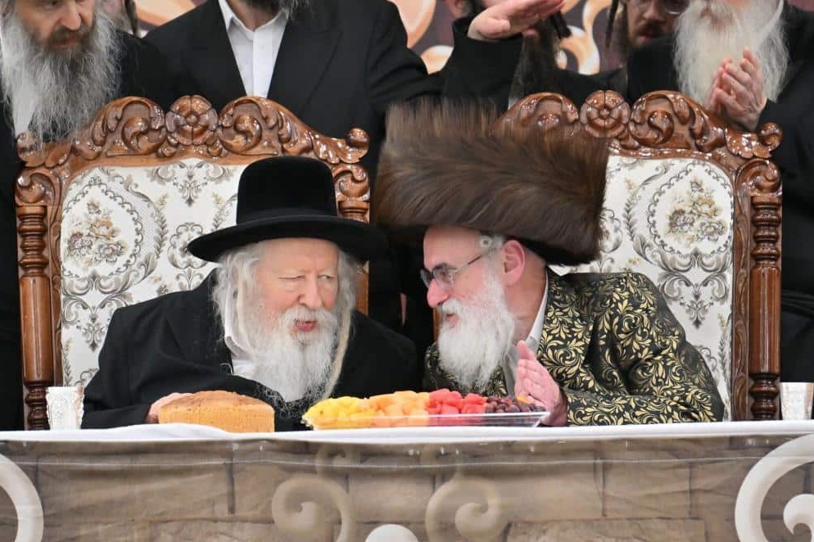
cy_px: 278
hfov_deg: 6.7
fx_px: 6984
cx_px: 403
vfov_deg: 4.4
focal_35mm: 309
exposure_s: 1/200
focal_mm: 200
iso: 640
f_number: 2.8
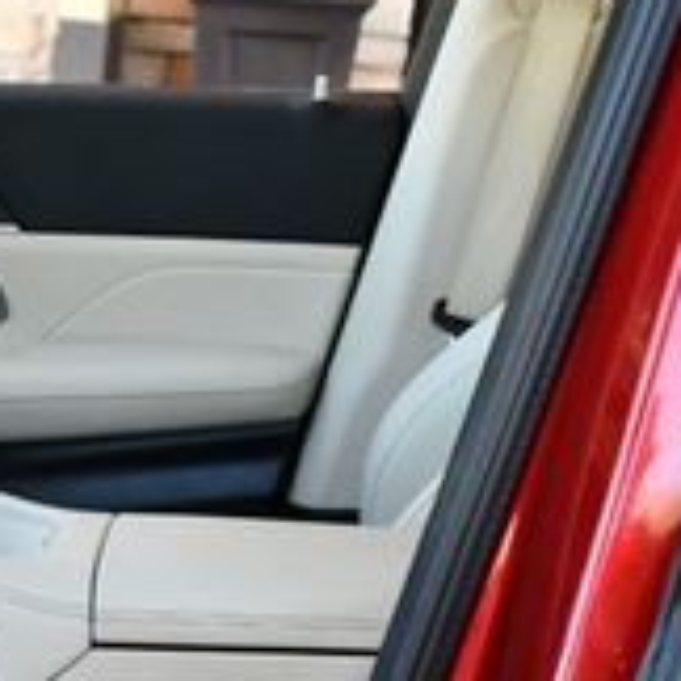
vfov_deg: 14.1
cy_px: 740
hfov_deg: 13.5
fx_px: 2693
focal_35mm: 121
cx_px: -362
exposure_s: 1/250
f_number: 3.5
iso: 450
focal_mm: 18
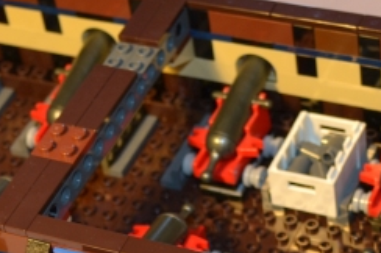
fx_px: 1353
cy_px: 233
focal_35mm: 128
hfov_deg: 16.0
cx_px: 141
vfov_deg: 10.6
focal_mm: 26
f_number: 4.2
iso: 320
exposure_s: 1/30
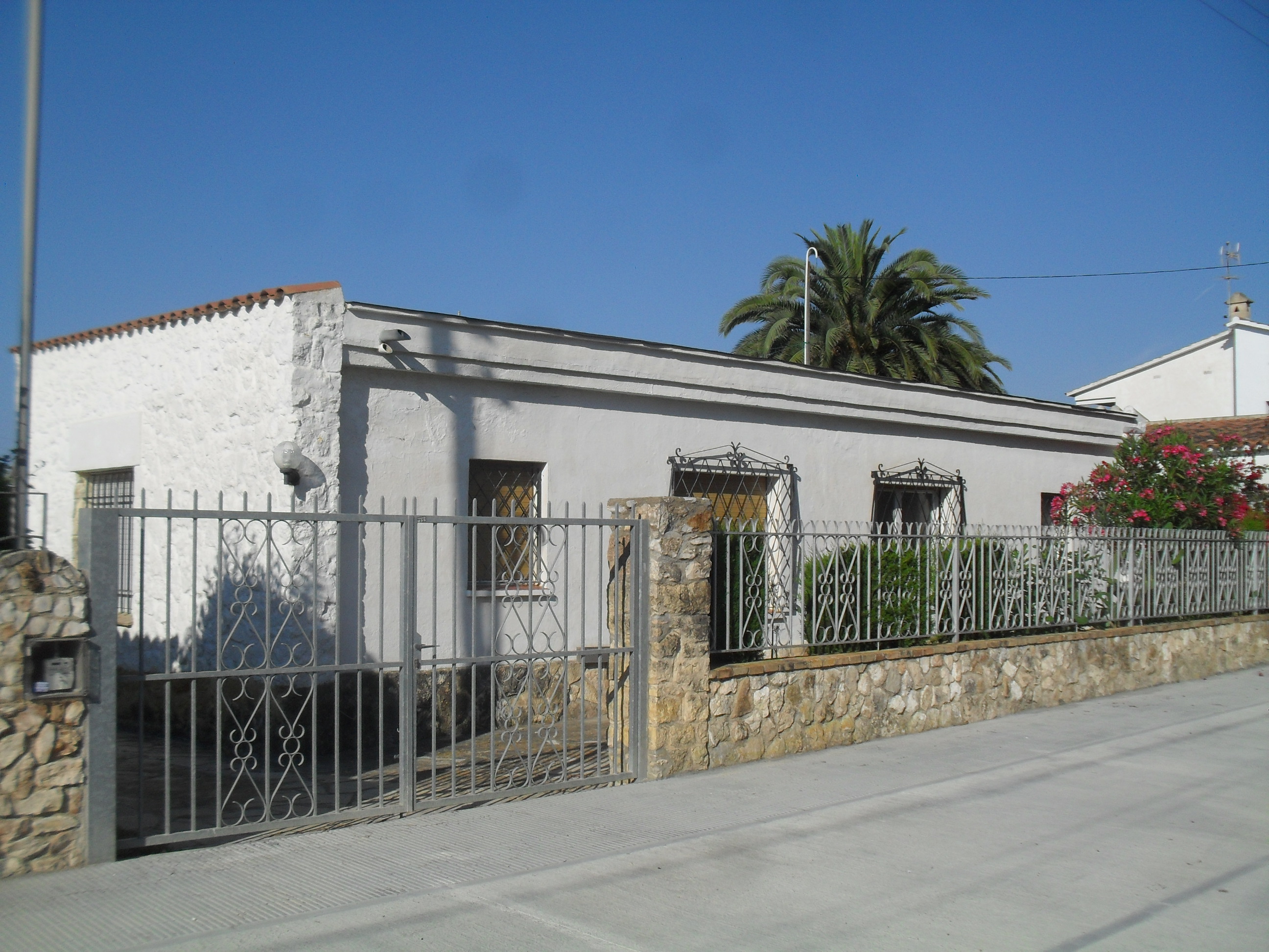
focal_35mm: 35
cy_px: 476
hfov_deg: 52.6
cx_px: 634
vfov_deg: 40.7
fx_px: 1283
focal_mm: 6.3
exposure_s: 1/350
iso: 100
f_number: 8.4
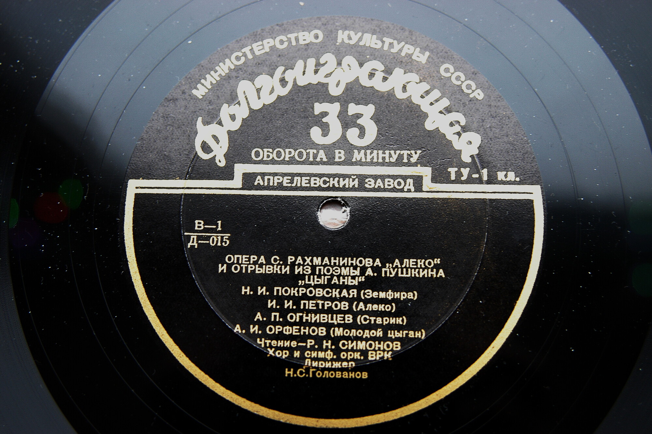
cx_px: 326
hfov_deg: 37.9
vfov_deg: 25.7
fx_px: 950
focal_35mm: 52
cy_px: 217
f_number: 3.3
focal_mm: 35
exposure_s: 1/40
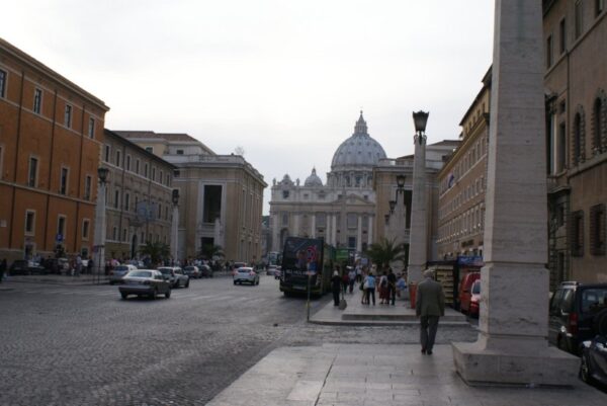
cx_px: 304
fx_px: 709
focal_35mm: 42
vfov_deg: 31.9
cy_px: 203
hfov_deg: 46.4
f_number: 9
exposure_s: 1/125
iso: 100
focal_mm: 28
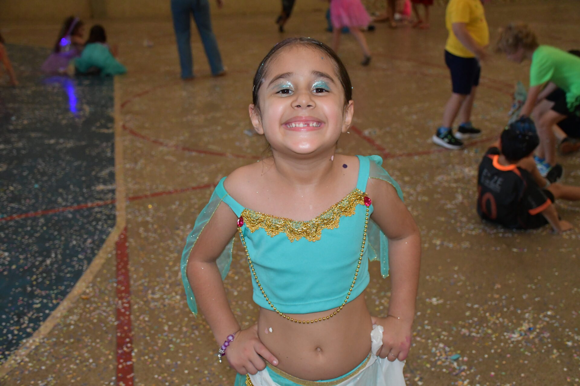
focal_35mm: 45
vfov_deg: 29.9
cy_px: 193
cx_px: 290
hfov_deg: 43.6
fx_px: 725
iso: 3200
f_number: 4
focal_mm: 30
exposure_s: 1/60
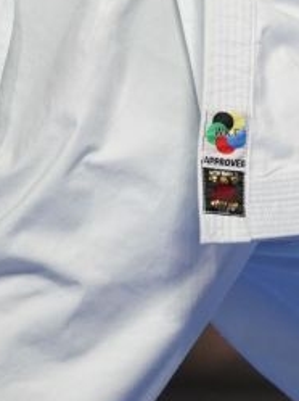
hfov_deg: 0.8
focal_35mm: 1857
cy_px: -243
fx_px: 21442
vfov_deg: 1.1
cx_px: 506
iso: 800
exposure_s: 1/500
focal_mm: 400
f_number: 2.8
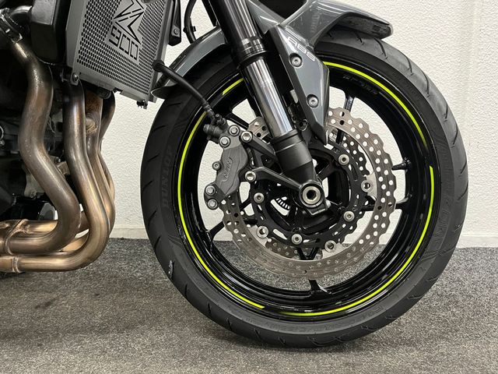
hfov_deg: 67.3
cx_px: 249
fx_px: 374
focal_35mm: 26
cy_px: 187
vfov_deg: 53.1
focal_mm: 5.1
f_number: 1.6
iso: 500
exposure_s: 1/50
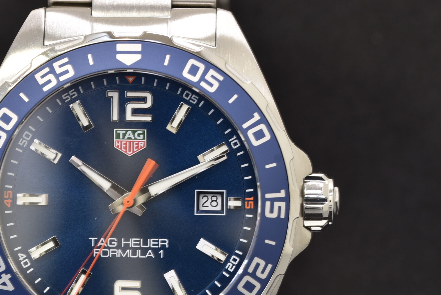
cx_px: 117
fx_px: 2501
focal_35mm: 204
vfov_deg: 6.7
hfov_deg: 10.1
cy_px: 189
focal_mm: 90
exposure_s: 1/2
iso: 100
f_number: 11
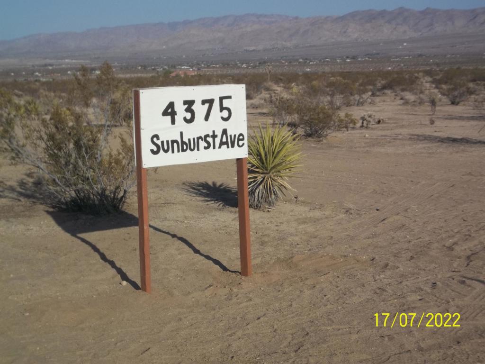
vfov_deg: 23.3
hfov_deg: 30.7
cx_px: 242
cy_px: 182
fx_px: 883
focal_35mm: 63
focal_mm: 11.2
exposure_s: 1/160
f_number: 14.1
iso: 80
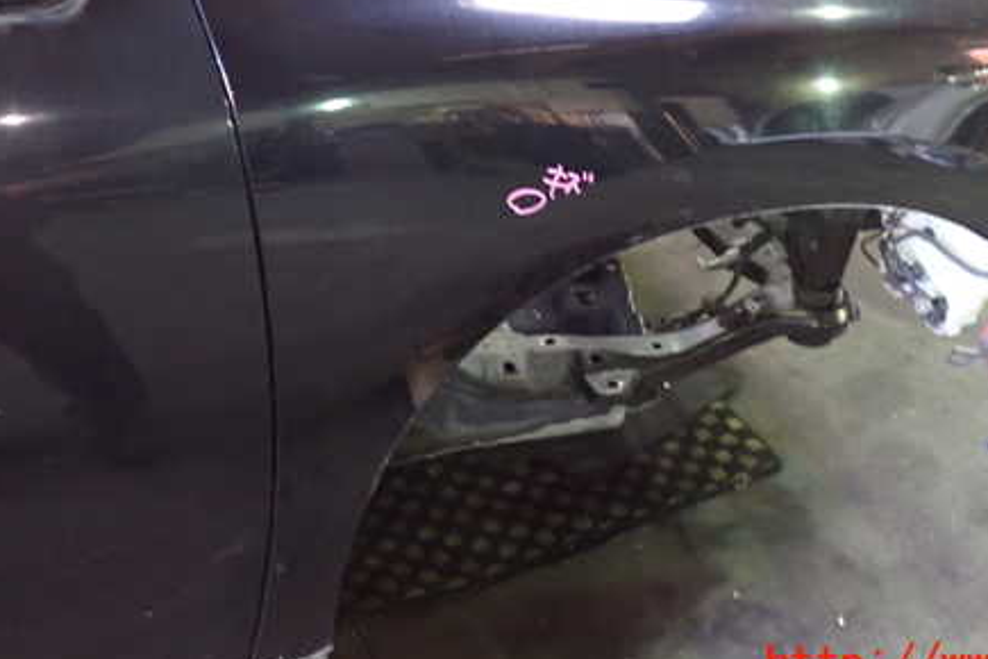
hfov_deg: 45.2
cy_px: 184
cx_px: 597
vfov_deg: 30.8
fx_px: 1180
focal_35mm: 43
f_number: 2.3
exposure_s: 1/15
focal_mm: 5.4
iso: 800
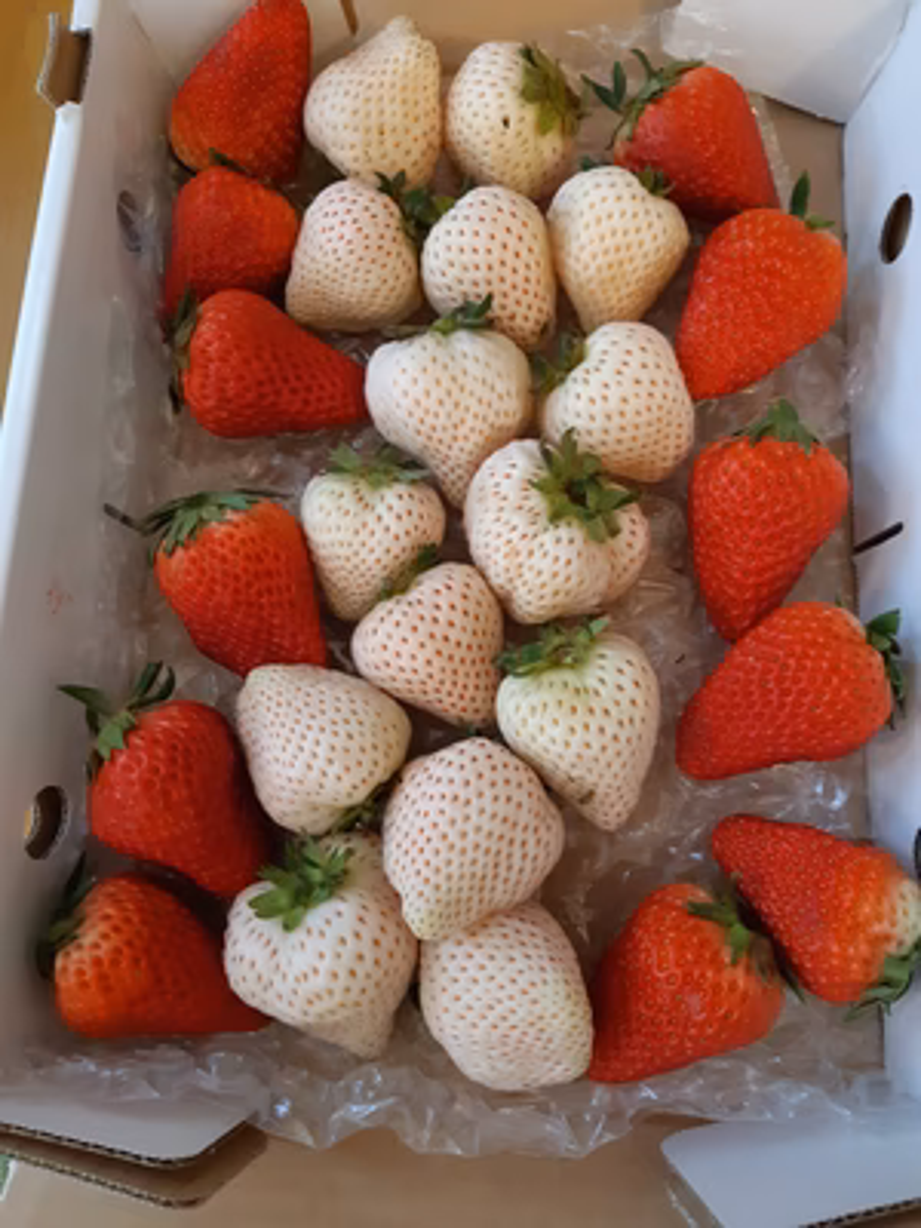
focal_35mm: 26
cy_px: 614
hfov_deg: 53.1
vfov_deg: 67.3
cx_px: 460
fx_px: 922
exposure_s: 1/25
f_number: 1.7
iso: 250
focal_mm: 3.93
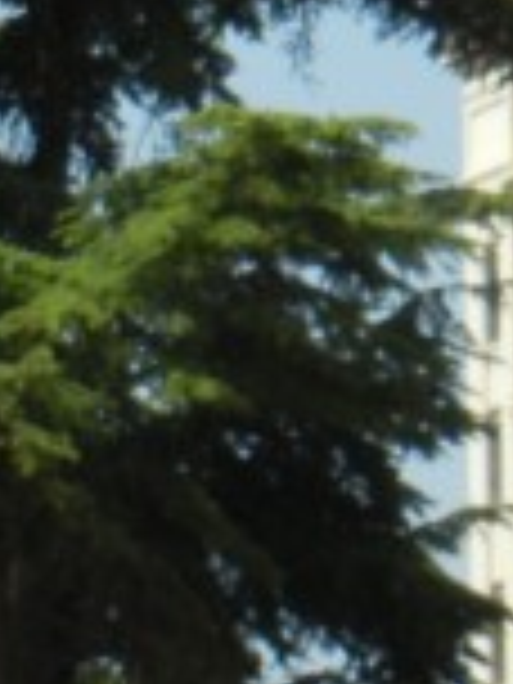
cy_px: -94
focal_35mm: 451
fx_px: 8912
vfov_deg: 4.4
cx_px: 742
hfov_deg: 3.3
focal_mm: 16
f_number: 4.4
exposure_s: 1/963
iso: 160
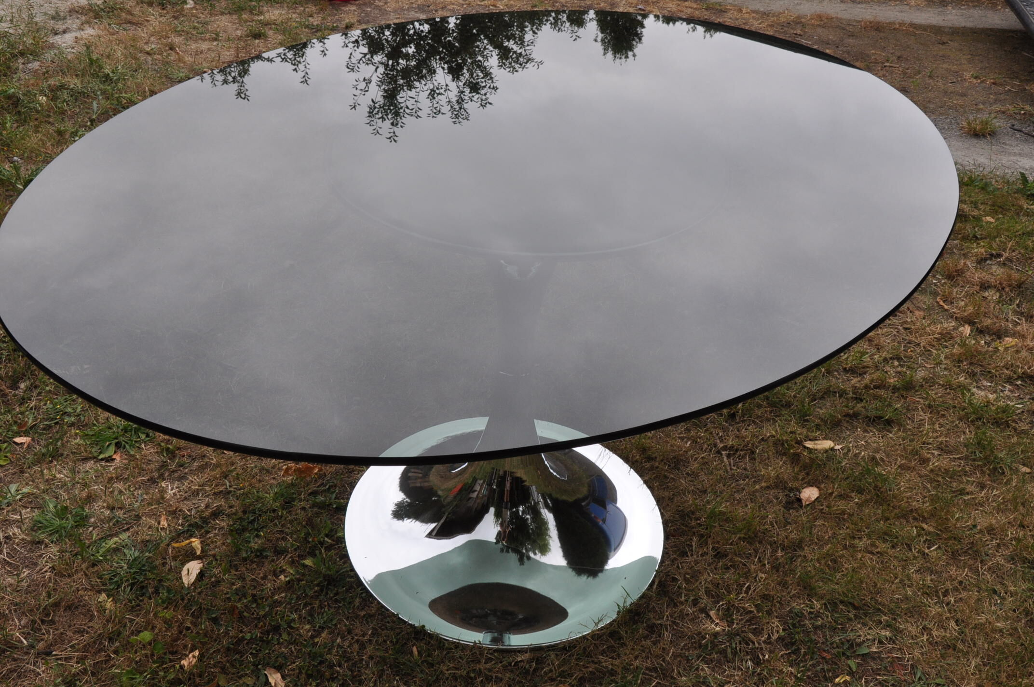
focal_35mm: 36
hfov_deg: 53.2
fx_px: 1033
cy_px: 344
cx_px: 517
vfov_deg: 36.8
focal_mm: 24
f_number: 13
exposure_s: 1/160
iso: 500
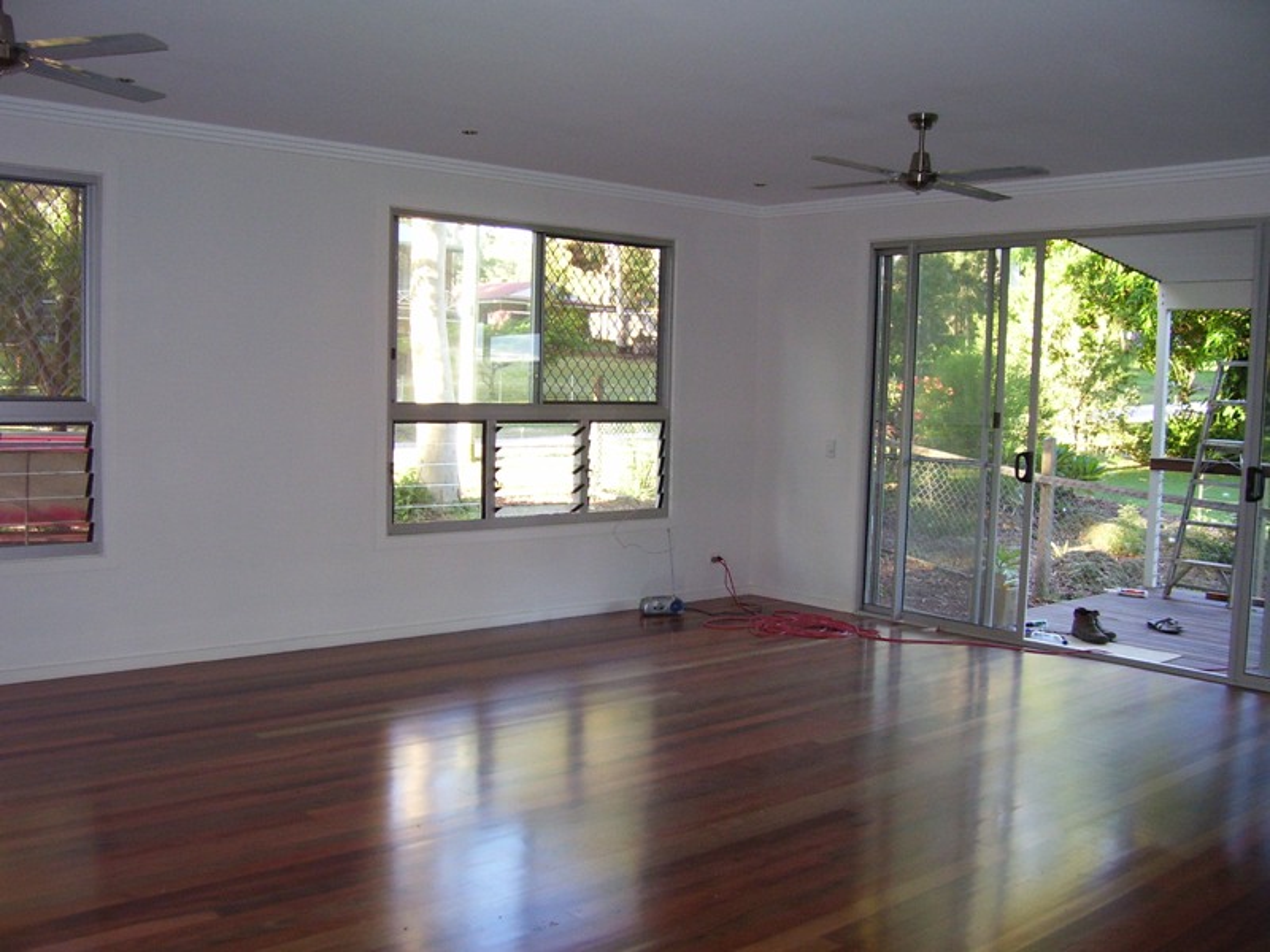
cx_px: 635
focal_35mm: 34
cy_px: 476
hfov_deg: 54.0
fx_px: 1247
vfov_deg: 41.8
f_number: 2.7
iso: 125
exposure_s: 1/60
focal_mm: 5.6
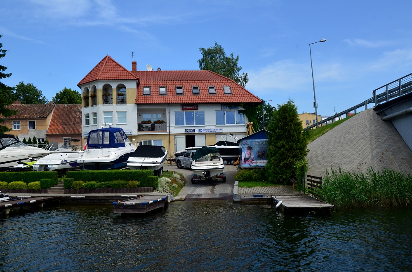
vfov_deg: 36.7
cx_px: 206
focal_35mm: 36
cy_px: 136
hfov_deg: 53.2
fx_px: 411
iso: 400
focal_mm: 24
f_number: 10
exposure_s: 1/500
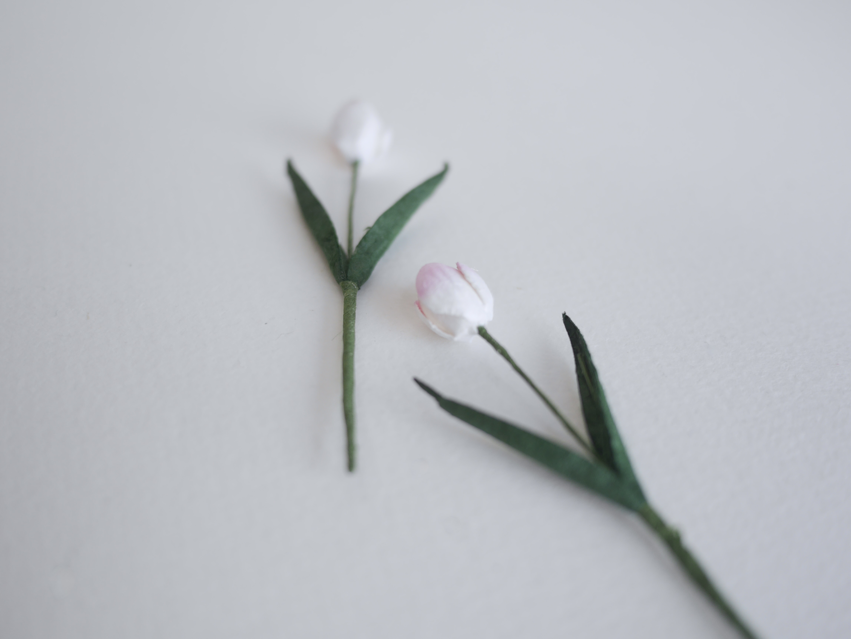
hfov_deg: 46.8
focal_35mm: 40
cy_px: 320
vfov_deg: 36.0
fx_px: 984
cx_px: 426
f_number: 2
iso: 200
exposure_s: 1/125
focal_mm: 20
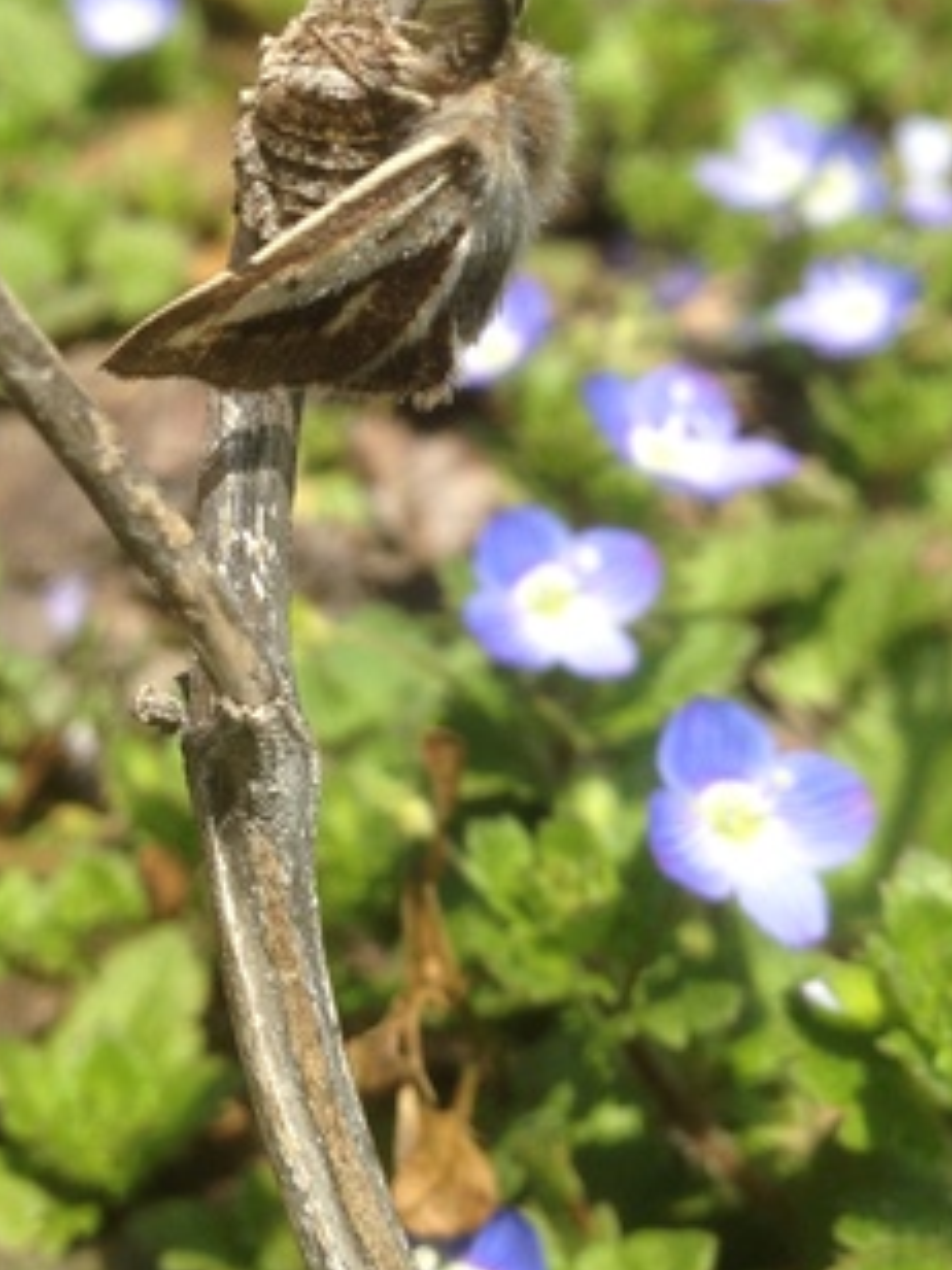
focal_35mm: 70
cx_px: 359
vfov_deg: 27.5
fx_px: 2567
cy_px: 357
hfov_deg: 21.0
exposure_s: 1/1106
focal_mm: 4.12
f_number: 2.4
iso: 50
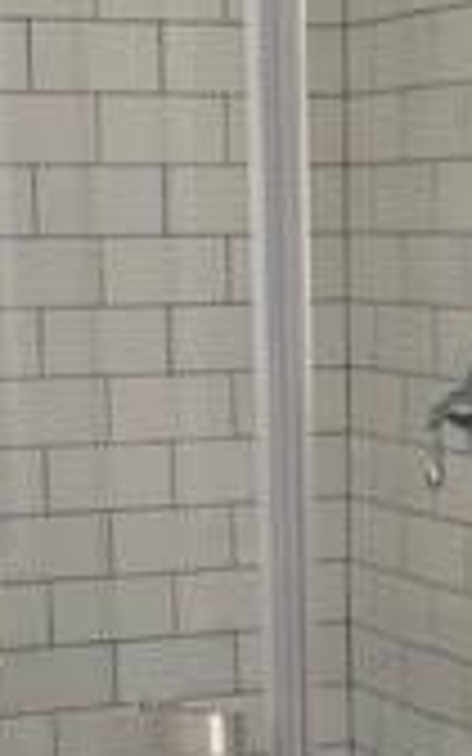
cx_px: 378
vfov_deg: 18.0
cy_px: 738
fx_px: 2326
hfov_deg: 11.5
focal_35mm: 113
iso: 80
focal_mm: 4
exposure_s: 1/15
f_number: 1.8
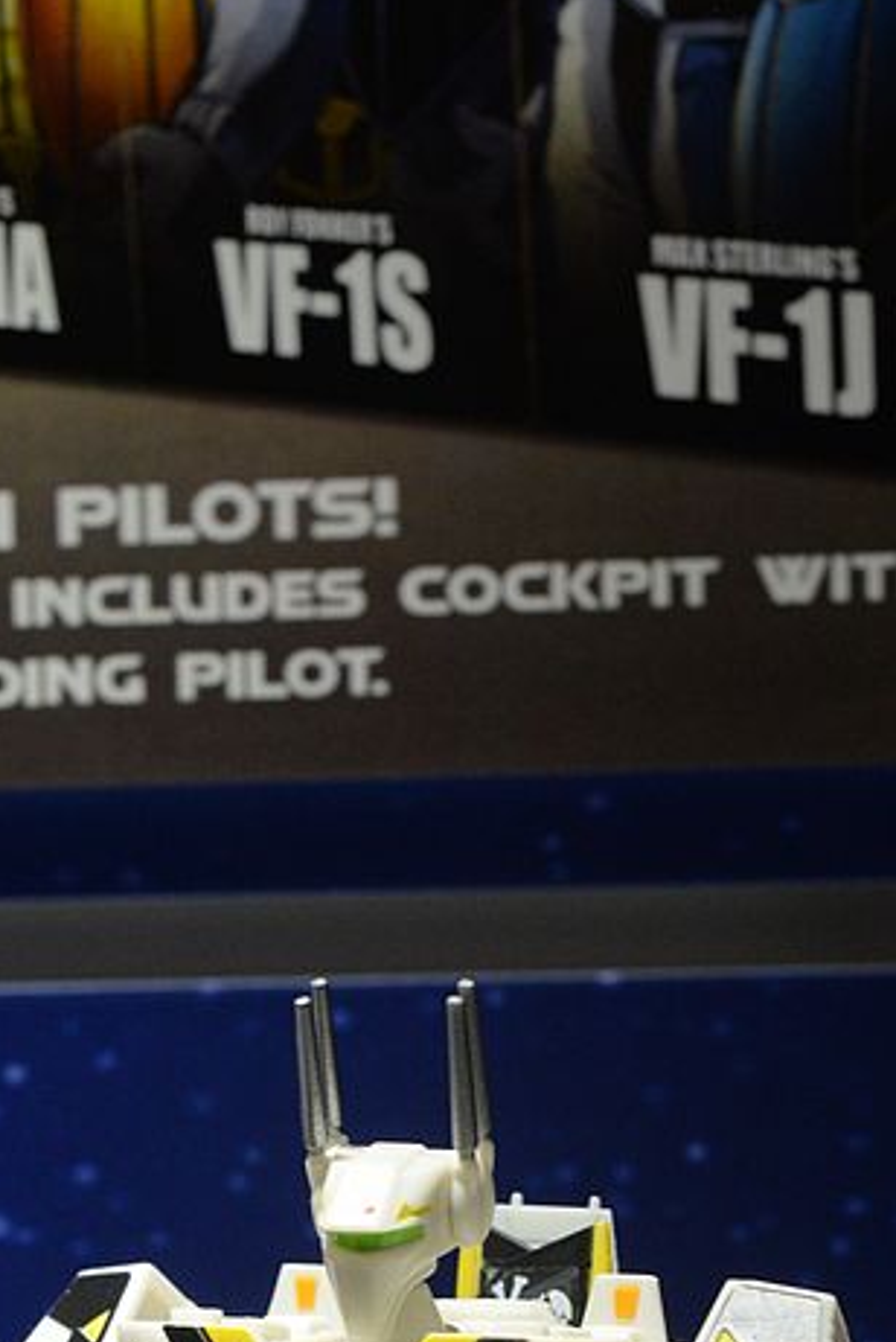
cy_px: 1616
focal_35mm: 130
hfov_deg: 10.6
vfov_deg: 15.2
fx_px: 4846
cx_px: 361
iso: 2000
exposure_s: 1/160
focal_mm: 50
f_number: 6.3
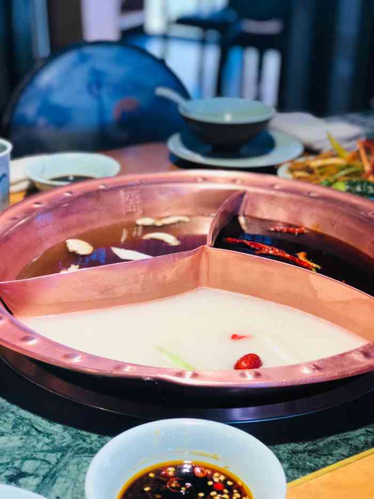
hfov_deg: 25.7
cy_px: 250
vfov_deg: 33.8
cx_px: 187
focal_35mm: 57
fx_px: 821
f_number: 2.8
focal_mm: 6.6
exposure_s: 1/100
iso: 200
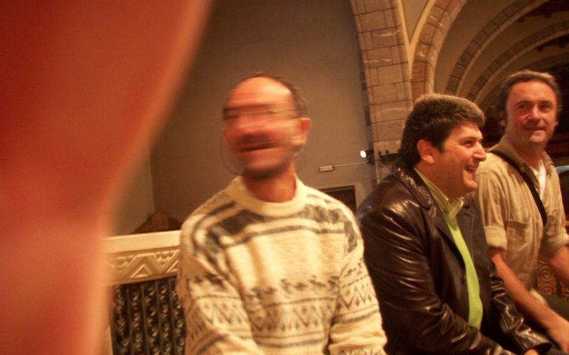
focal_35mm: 40
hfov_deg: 49.3
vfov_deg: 32.0
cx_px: 287
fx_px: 620
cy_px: 190
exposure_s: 1/10
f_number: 2.8
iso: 160
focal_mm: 6.2
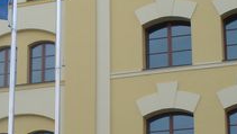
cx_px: 8
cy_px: 137
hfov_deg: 17.2
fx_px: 767
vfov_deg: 9.9
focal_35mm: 122
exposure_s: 1/160
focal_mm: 6.1
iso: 80
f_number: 5.6
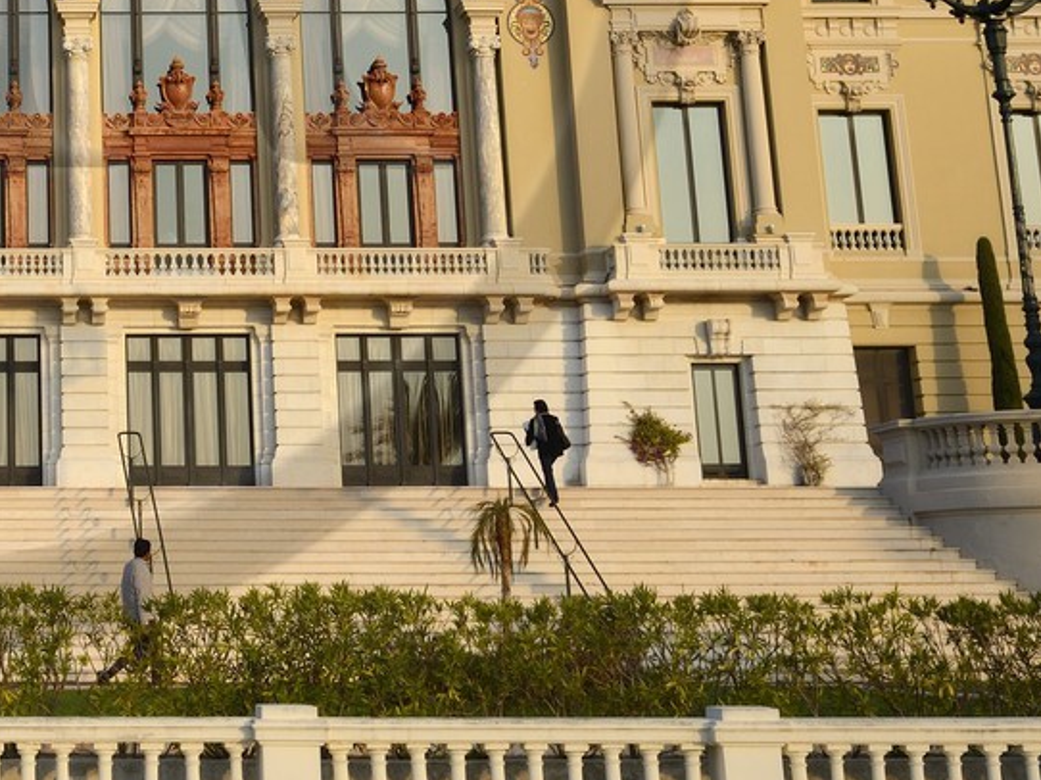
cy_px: -144
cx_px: -100
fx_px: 2645
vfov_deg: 16.1
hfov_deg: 21.2
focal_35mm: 88
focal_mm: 31
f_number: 9
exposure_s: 1/200
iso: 200
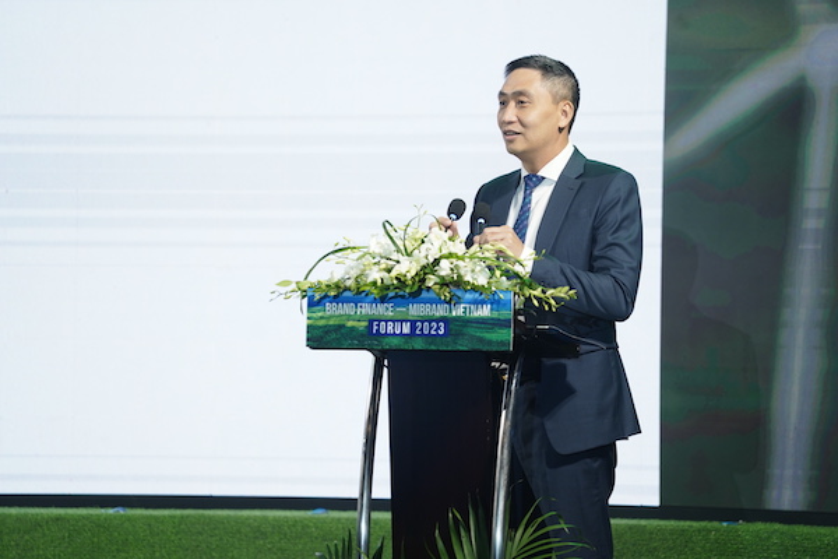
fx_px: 4655
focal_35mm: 200
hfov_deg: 10.3
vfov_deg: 6.9
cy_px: 280
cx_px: 419
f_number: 4
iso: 800
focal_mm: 200
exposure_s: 1/100
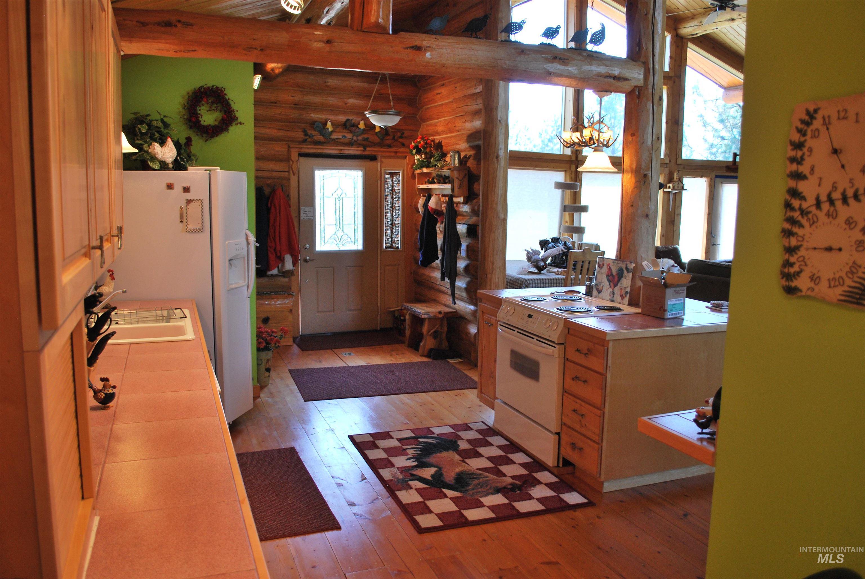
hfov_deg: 67.3
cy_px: 290
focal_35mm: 27
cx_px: 432
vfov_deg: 48.0
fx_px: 649
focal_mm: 18
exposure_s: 1/60
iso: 280
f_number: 3.5
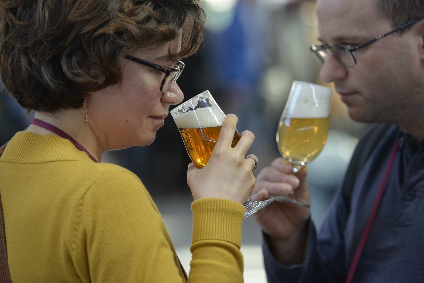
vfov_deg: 6.9
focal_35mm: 200
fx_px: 2356
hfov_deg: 10.3
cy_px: 142
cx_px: 212
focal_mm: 200
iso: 1250
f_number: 4
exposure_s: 1/250
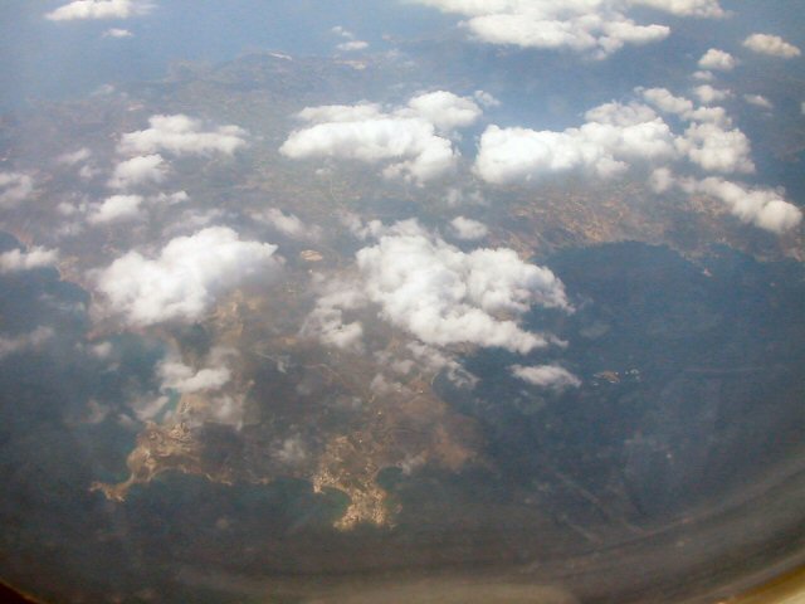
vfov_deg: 38.7
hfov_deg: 50.1
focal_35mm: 37
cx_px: 402
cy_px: 302
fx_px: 860
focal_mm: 5.6
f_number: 4.5
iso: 100
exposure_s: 1/792
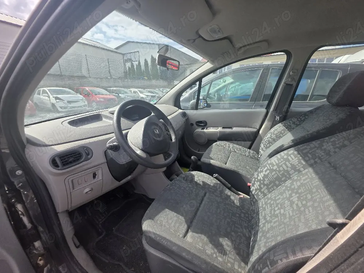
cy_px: 136
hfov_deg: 106.2
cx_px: 182
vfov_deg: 89.9
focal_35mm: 13
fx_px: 137
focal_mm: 2.2
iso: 40
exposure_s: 1/909
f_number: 1.9
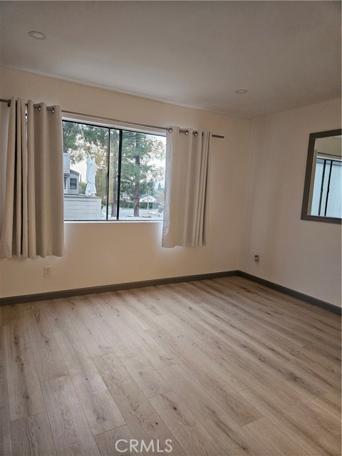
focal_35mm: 23
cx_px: 171
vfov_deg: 73.9
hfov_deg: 58.9
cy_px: 228
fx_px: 303
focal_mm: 5.4
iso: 640
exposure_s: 1/120
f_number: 1.8
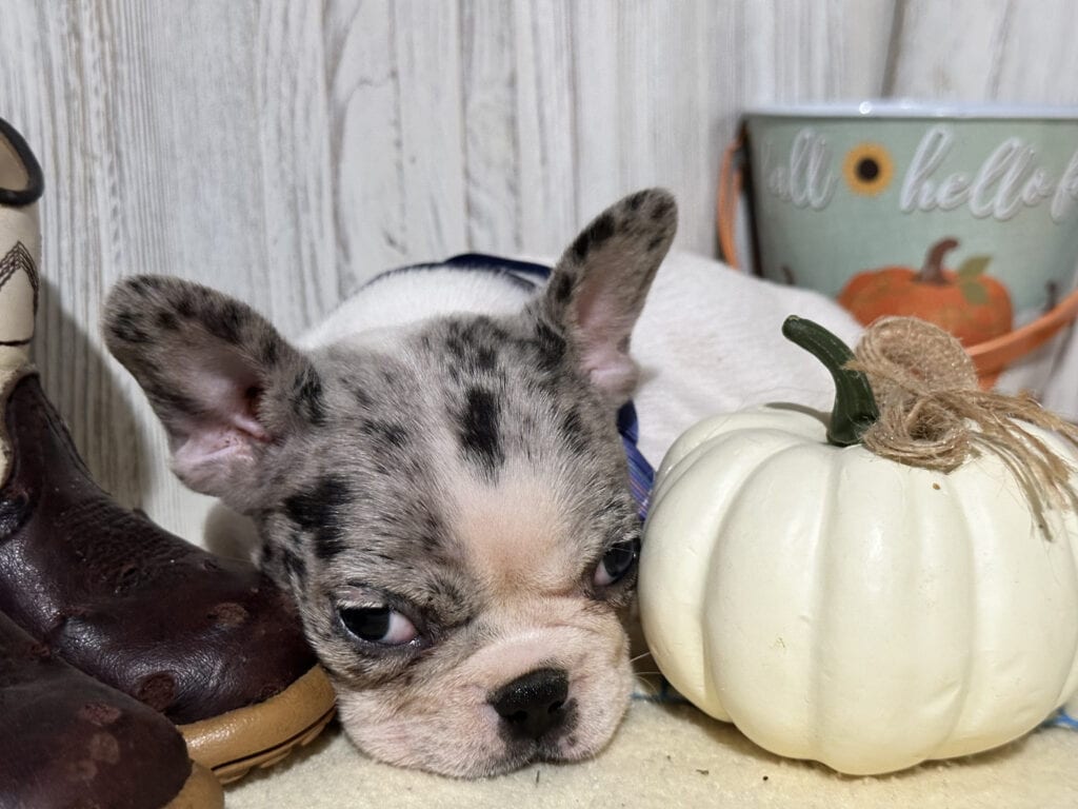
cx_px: 539
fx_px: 1495
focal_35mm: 48
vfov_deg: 30.3
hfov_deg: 39.7
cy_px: 404
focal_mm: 6.86
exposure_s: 1/40
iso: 400
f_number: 1.78
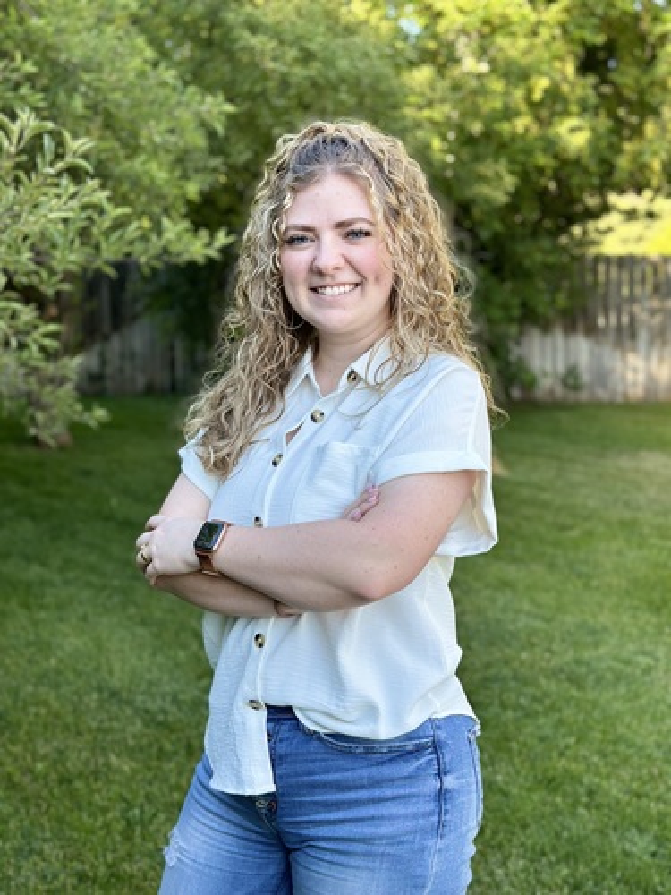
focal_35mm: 48
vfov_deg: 39.7
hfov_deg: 30.3
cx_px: 336
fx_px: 1241
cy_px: 448
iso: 80
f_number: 1.78
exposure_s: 1/456
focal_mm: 6.86
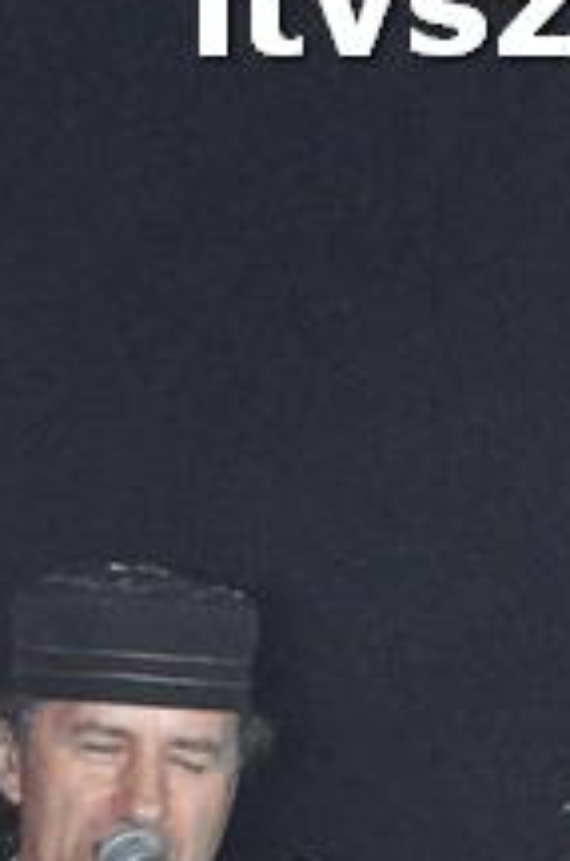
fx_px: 9879
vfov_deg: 4.9
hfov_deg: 3.3
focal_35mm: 414
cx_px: 153
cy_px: 1511
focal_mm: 70
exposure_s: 1/60
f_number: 5.6
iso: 3200
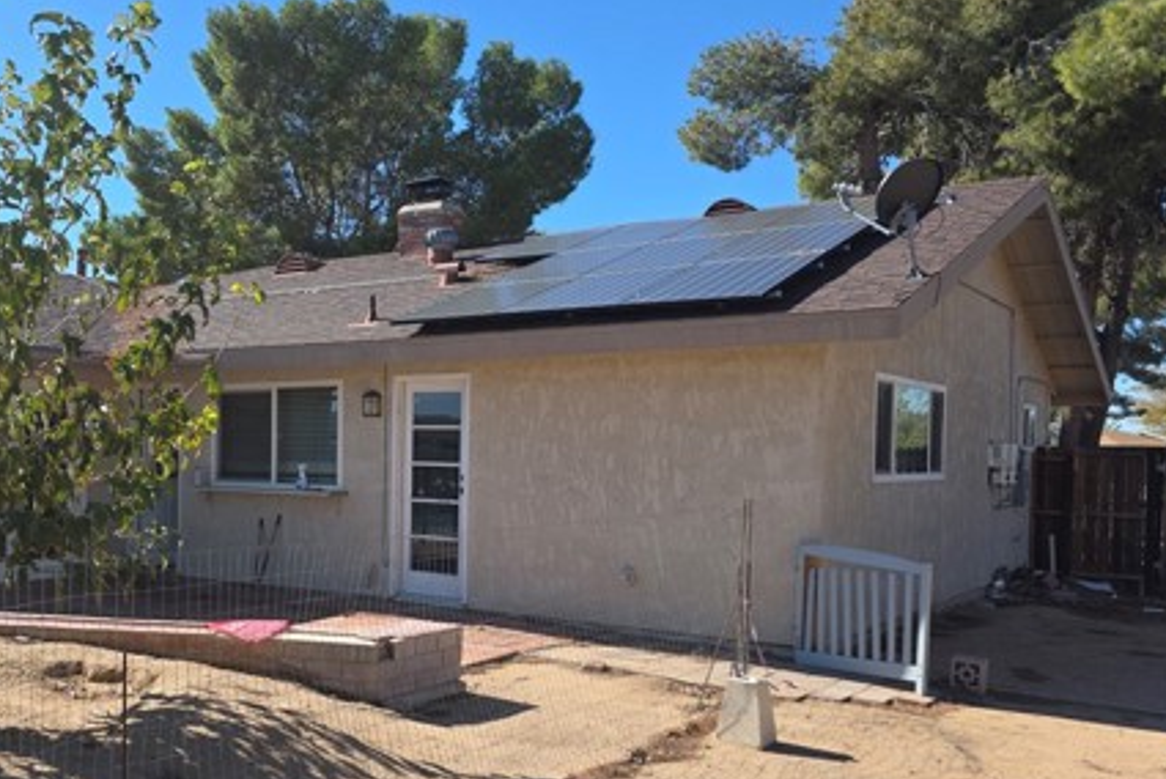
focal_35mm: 36
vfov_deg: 36.8
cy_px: 458
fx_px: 1167
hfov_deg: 51.9
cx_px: 370
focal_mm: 6.3
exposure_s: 1/4237
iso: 80
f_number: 1.7
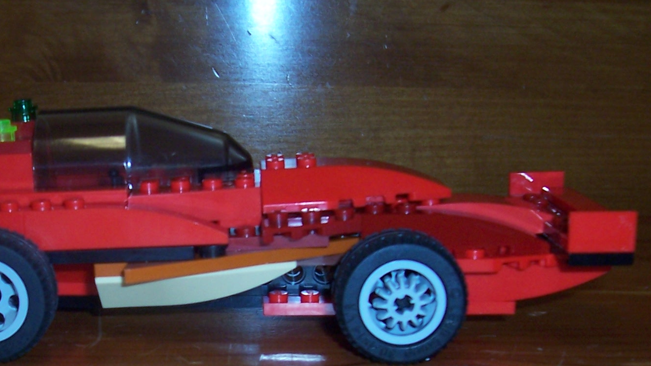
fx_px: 1105
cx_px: 192
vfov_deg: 18.4
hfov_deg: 32.4
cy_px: 354
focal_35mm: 64
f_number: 2.7
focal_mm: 5.6
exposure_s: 1/60
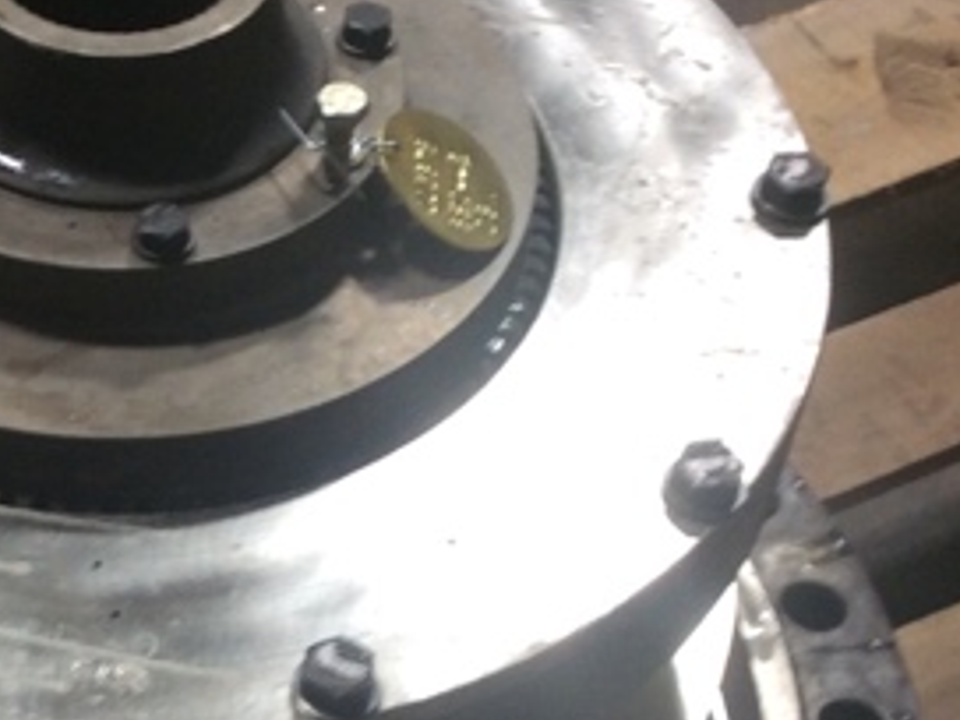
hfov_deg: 20.5
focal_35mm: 94
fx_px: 2607
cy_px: 727
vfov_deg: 15.4
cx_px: 124
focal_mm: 3.3
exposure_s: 1/24
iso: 50
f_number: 2.4
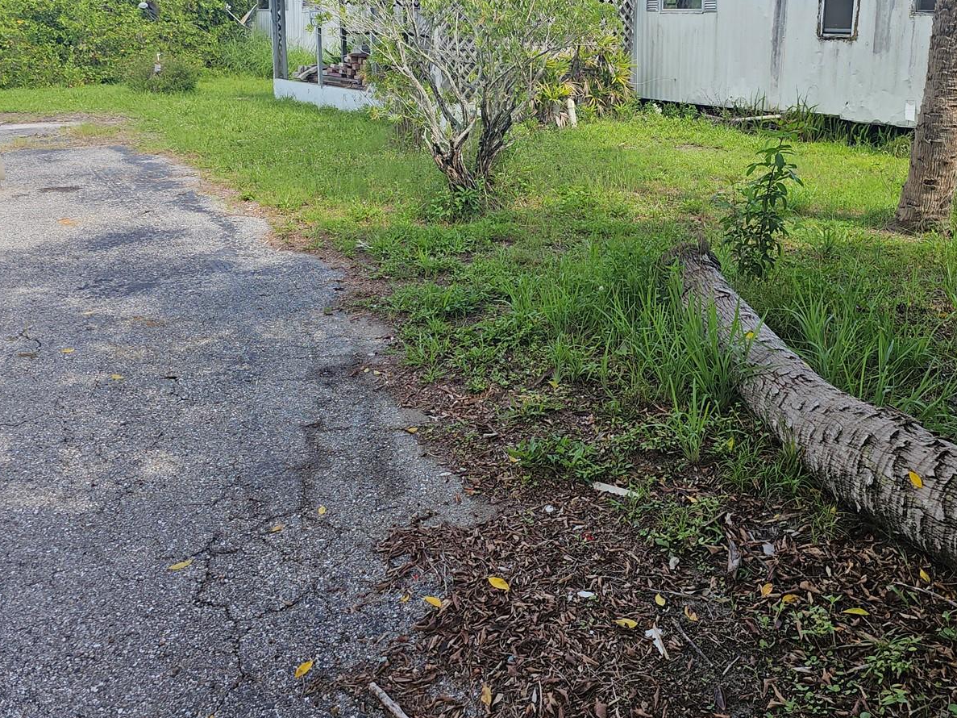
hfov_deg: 57.5
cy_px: 236
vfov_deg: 44.7
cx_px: 611
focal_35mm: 31
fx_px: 857
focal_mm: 6.3
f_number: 1.7
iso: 10
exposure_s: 1/283
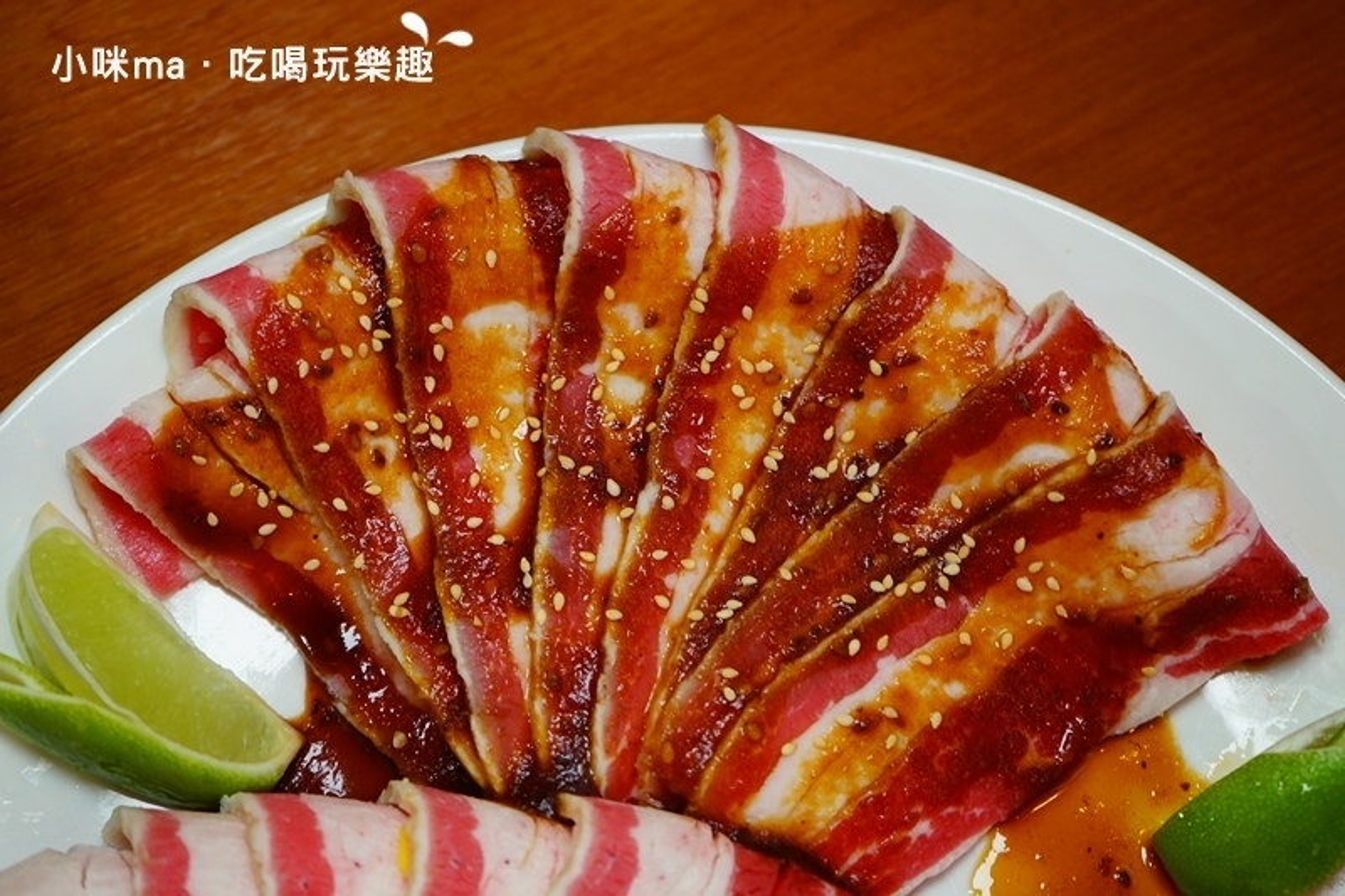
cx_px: 672
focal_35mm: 52
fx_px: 1942
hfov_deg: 38.2
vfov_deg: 26.0
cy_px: 448
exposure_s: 1/60
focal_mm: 52
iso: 1000
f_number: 5
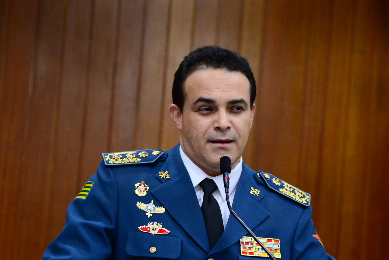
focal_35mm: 159
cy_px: 176
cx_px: 230
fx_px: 1719
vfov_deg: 8.6
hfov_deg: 12.9
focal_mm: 95
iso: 1600
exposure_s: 1/60
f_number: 4
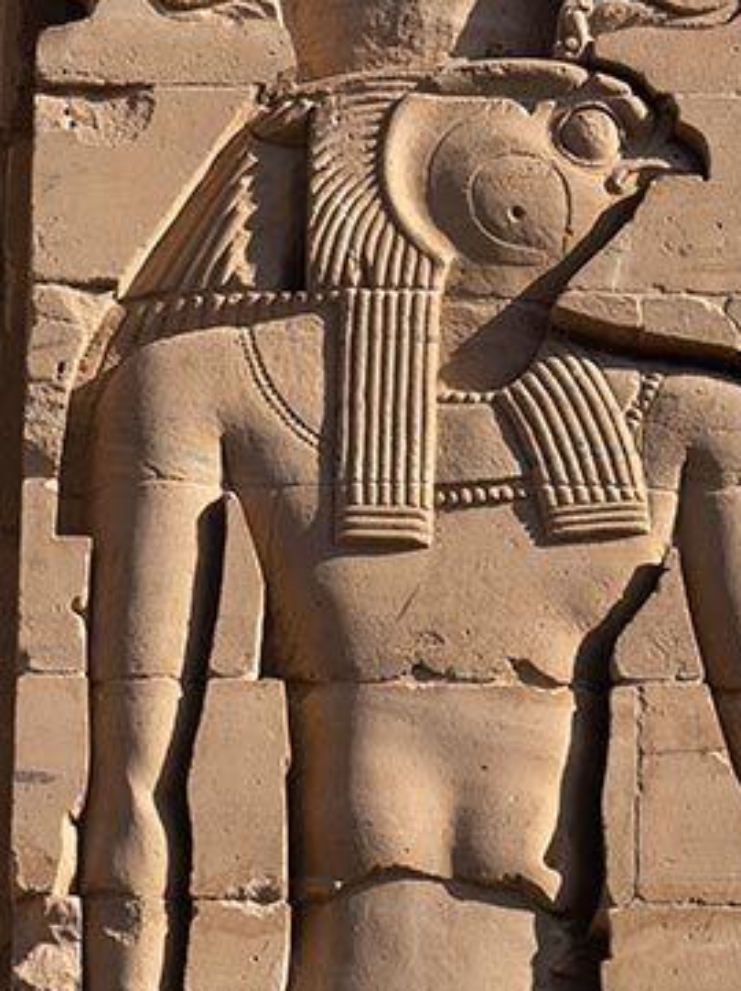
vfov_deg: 6.9
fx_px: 8235
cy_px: 349
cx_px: 373
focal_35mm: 288
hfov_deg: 5.2
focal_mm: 50
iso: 100
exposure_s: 1/320
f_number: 8
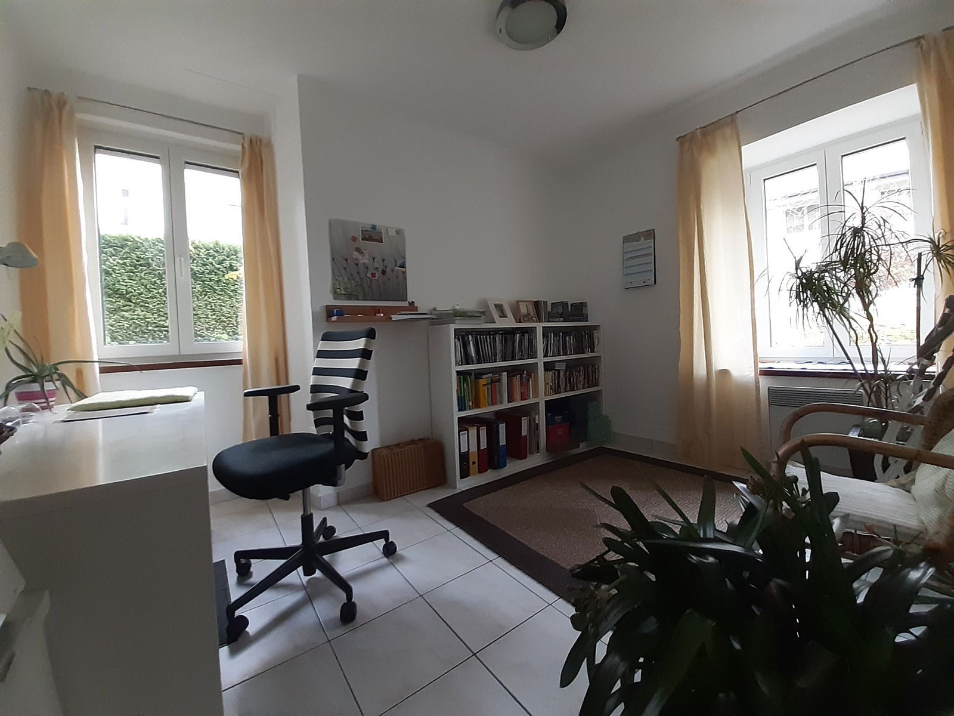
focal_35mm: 13
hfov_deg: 106.2
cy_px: 358
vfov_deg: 89.9
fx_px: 358
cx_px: 477
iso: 250
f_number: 2.2
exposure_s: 1/24
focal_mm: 1.13
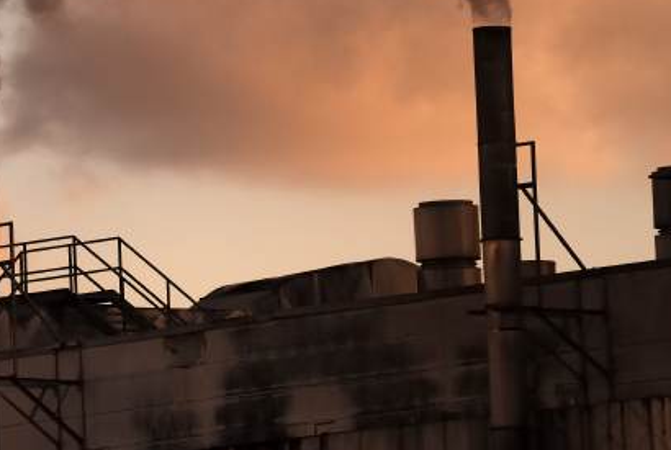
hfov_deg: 4.0
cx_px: 2
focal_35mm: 511
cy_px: 24
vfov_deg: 2.7
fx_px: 9542
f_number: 8
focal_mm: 165
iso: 100
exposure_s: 1/400
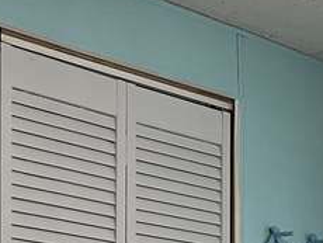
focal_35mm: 113
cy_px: 442
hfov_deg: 17.2
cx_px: 277
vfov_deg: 12.0
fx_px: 1055
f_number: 1.6
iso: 125
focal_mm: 5.1
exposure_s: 1/60
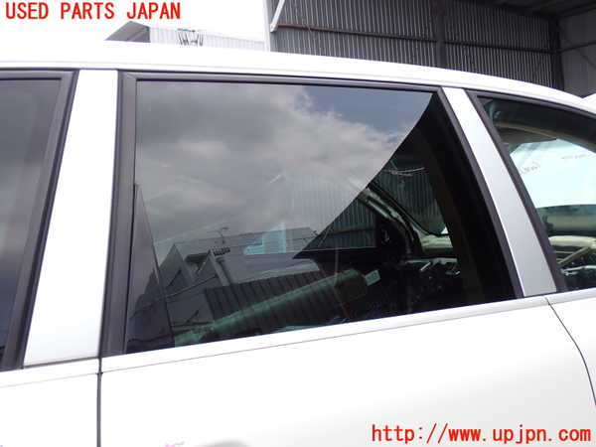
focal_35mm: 36
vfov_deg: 39.7
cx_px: 298
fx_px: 620
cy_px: 224
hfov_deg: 51.4
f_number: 3.5
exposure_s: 1/250
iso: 100
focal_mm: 6.37
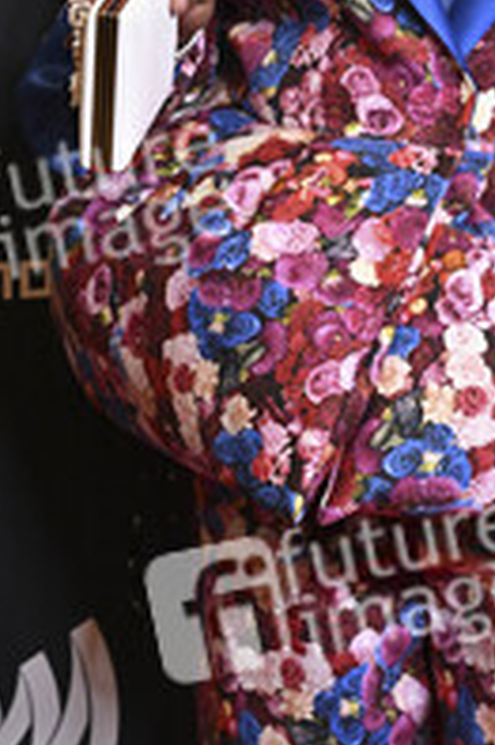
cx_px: 450
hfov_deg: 7.9
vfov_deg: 11.8
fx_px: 3574
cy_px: 26
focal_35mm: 173
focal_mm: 85
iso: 4000
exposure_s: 1/250
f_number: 5.6
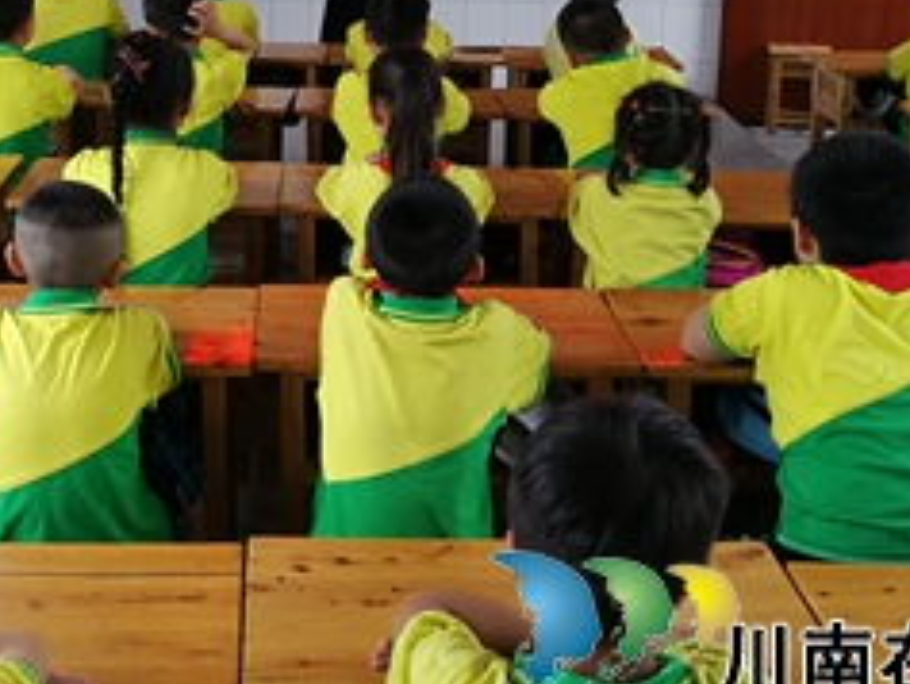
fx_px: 1499
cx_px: 246
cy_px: 113
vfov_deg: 25.1
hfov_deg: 33.2
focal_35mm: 57
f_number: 1.8
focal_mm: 3.95
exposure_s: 1/50
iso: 100
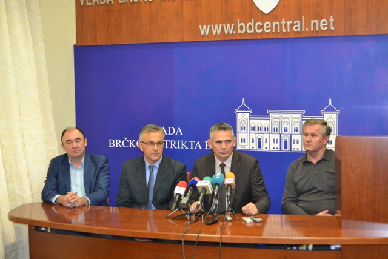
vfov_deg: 25.1
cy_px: 130
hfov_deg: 36.9
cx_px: 194
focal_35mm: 54
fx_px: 582
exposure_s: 1/60
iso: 1800
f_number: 5
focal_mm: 36
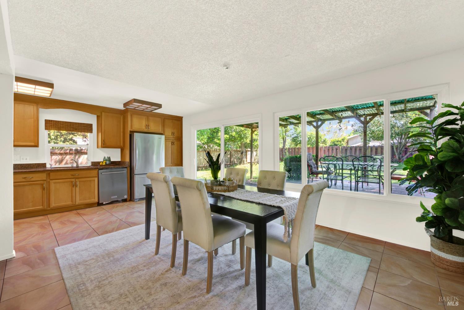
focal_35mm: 14
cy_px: 155
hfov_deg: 104.2
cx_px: 232
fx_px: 181
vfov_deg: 81.3
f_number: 14
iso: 100
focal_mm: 14
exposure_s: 1/2.5
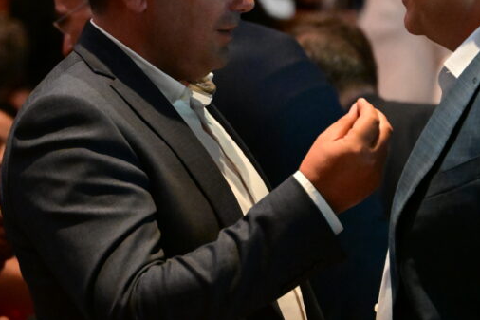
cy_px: 66
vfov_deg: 7.7
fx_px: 2372
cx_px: 287
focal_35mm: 178
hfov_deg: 11.5
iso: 10000
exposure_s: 1/100
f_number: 2.8
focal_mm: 75
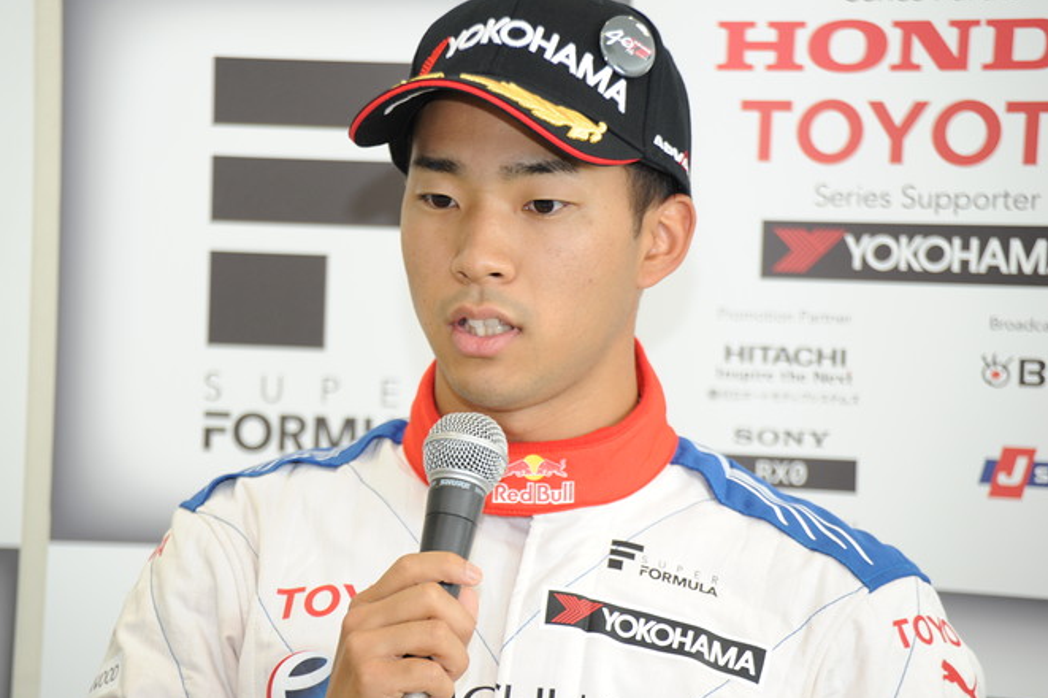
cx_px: 485
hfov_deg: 9.4
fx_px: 6343
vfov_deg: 6.3
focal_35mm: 218
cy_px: 363
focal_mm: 200
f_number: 5.6
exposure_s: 1/60
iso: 800
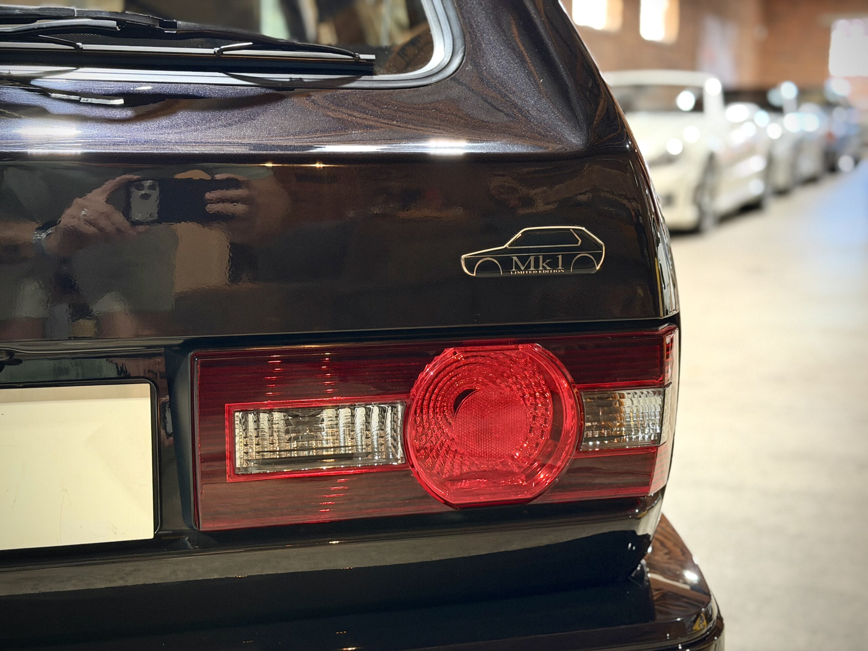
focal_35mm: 48
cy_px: 326
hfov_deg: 39.7
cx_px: 434
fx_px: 1204
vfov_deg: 30.3
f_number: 1.78
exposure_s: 1/33
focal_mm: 6.76
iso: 500
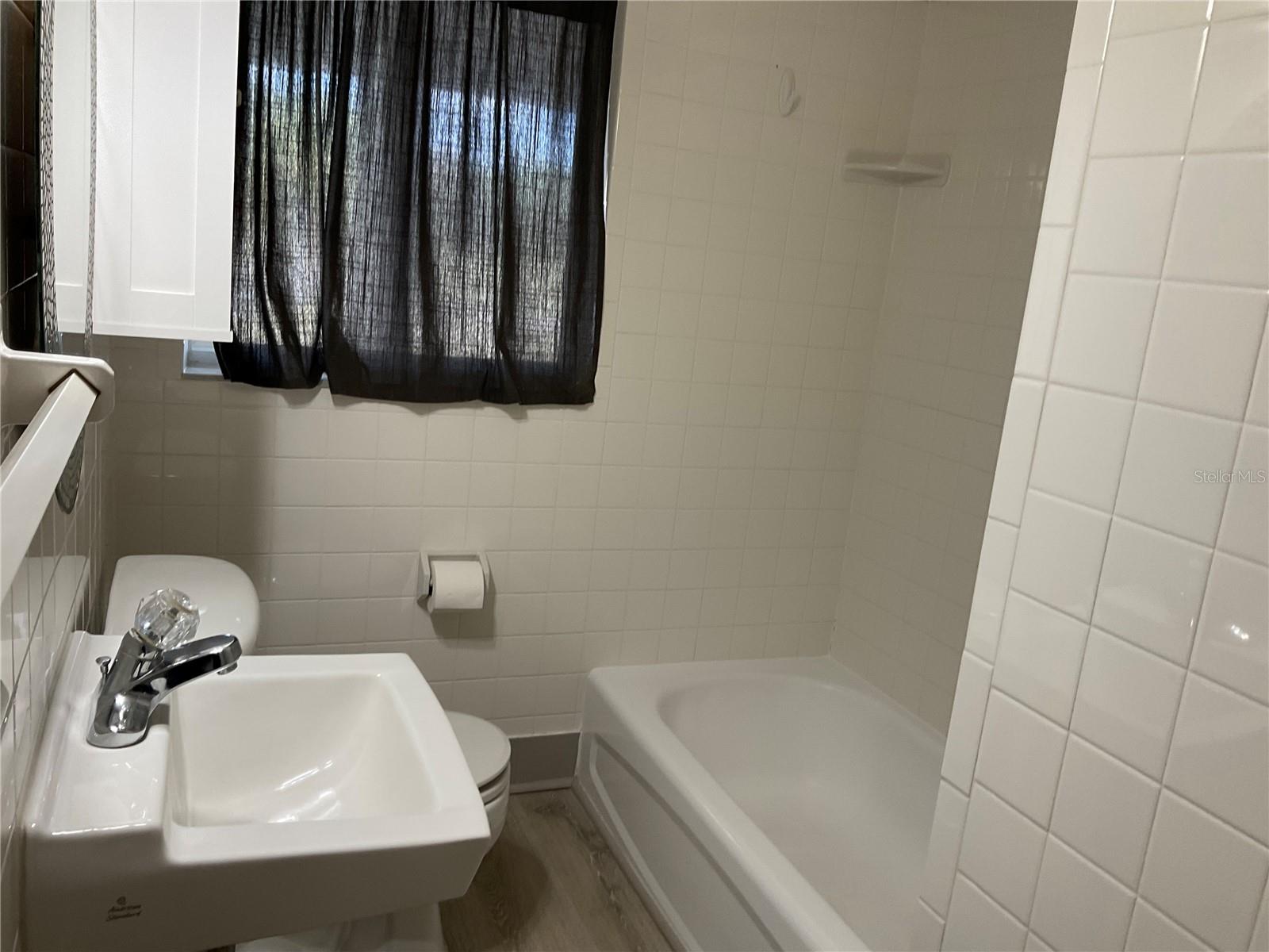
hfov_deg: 61.7
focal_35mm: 29
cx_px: 634
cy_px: 476
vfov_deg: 48.2
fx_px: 1063
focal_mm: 3
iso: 50
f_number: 1.8
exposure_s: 1/60
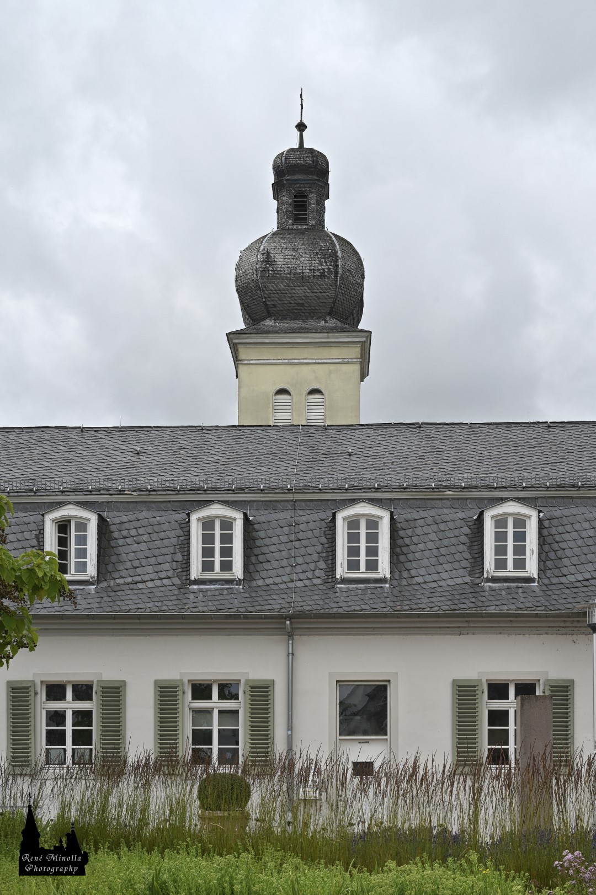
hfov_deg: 29.2
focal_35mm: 46
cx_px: 298
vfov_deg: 42.8
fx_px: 1144
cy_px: 448
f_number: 13
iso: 200
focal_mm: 46
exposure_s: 1/640
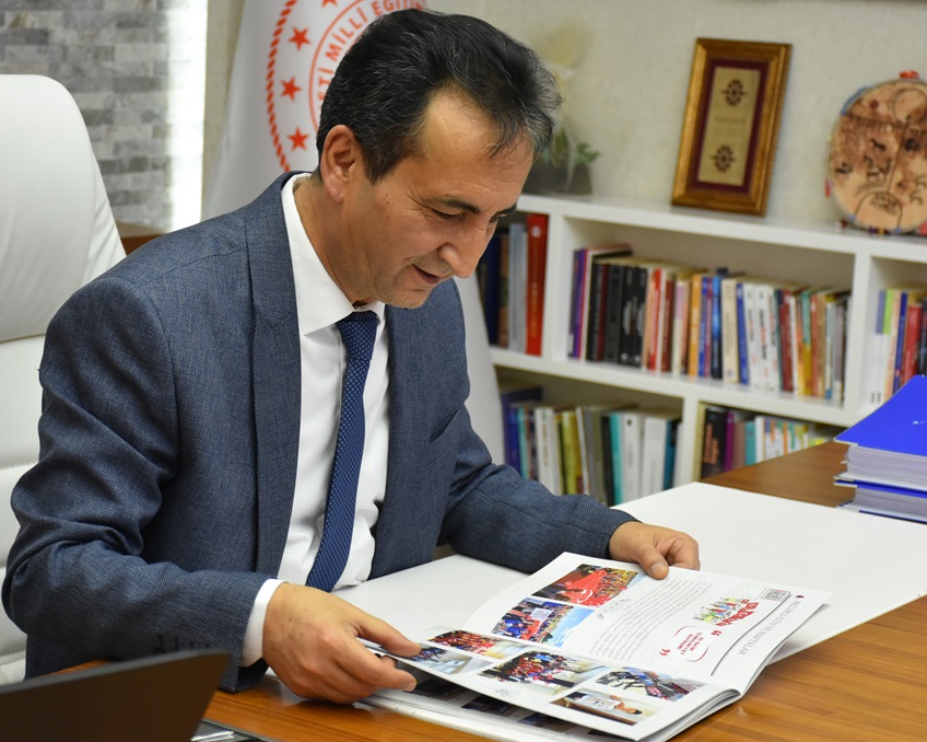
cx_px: 461
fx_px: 2331
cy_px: 373
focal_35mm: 85
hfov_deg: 22.5
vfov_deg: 18.1
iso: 1400
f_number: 4.8
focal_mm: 50
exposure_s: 1/60
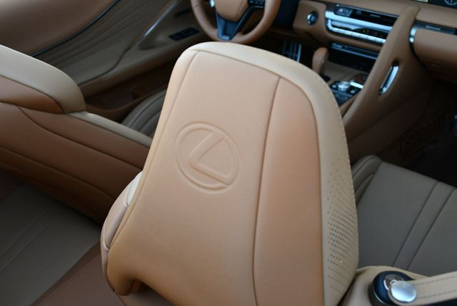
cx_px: 228
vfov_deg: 36.9
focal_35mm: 36
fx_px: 457
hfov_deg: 53.1
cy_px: 153
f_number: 4
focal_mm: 18
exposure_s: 1/250
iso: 400
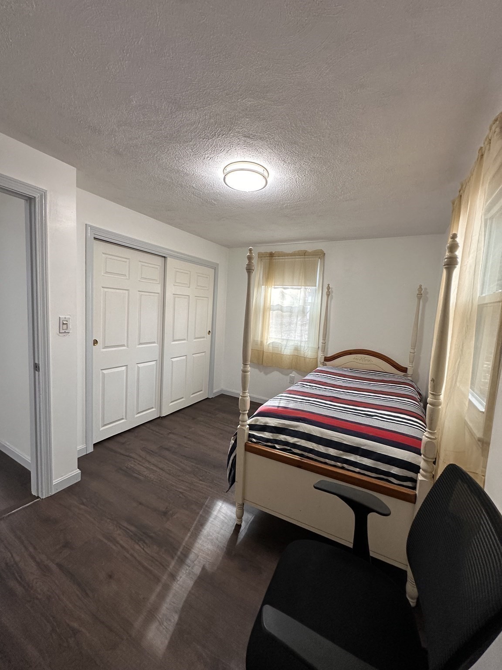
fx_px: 271
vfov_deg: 102.1
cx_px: 251
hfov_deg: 85.7
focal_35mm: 14
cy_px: 335
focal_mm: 2.22
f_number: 2.2
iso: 160
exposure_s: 1/120
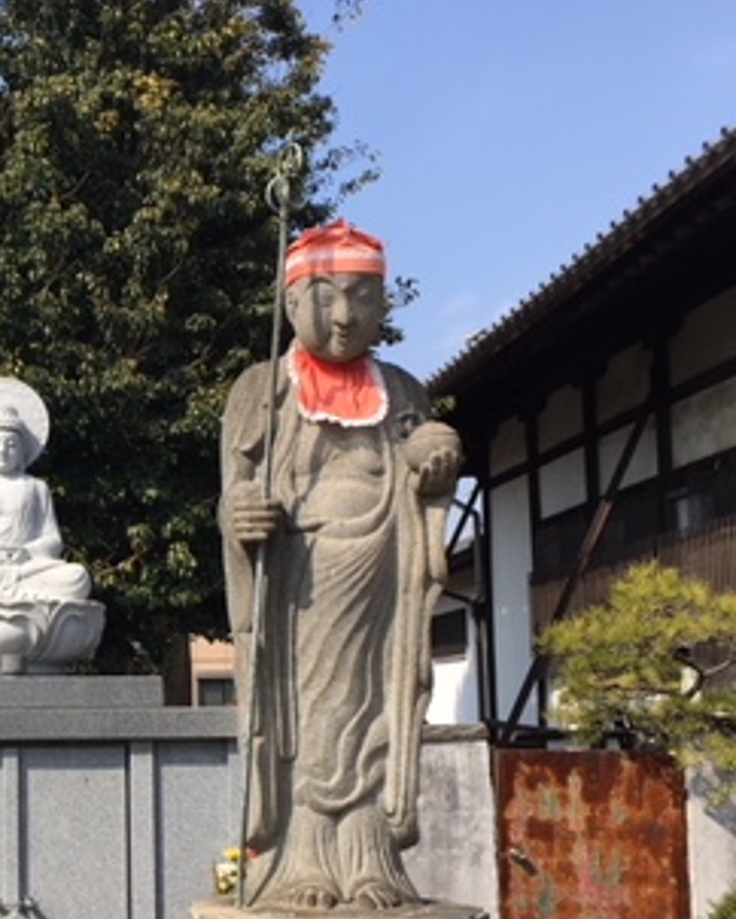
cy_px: 603
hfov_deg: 24.4
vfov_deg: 31.2
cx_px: 21
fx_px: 1632
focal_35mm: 60
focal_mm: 4.15
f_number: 2.2
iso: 25
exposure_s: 1/1350
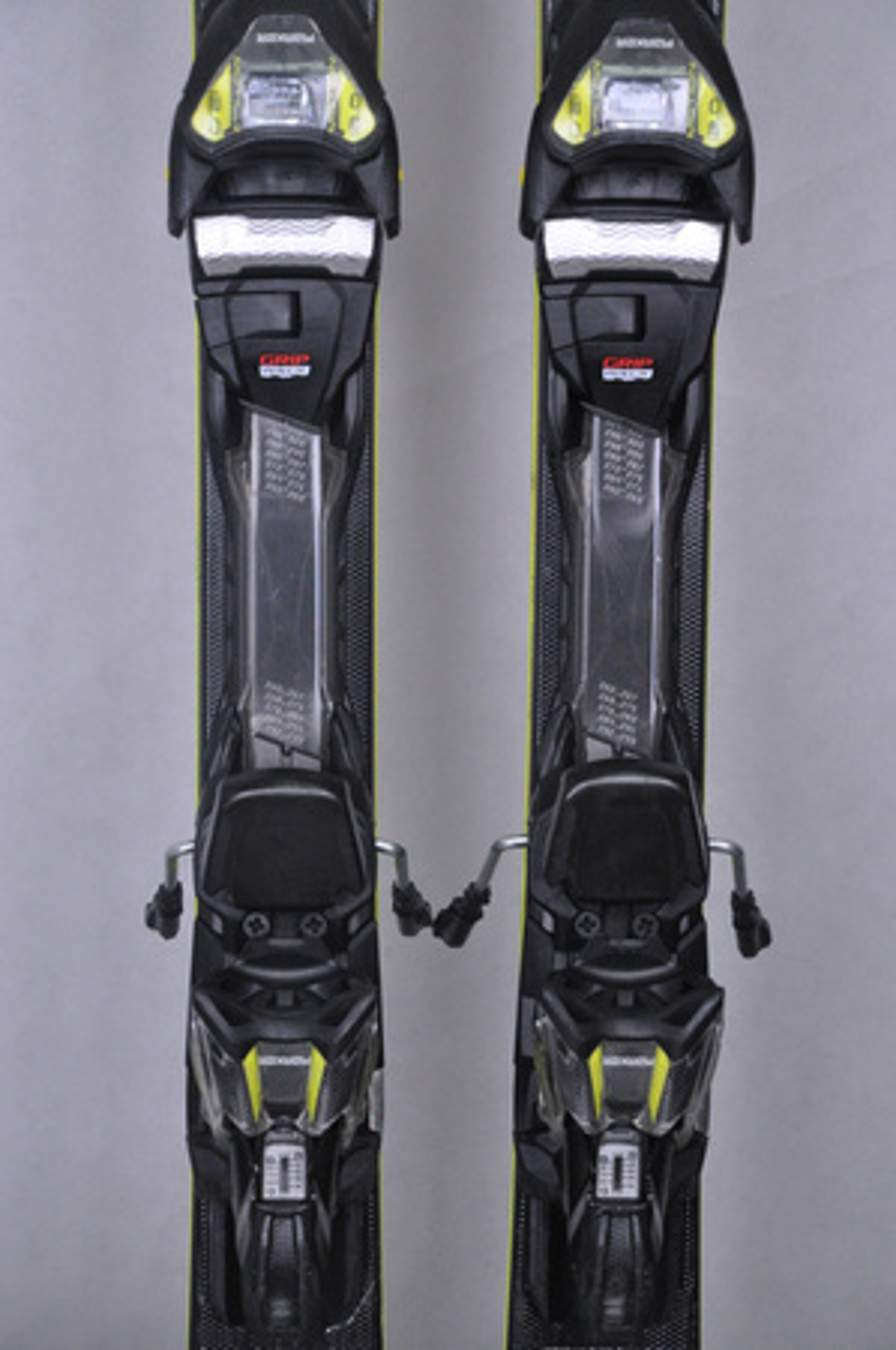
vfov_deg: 17.1
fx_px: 4490
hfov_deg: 11.4
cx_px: 448
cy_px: 675
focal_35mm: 120
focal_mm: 80
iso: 3200
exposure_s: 1/125
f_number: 8
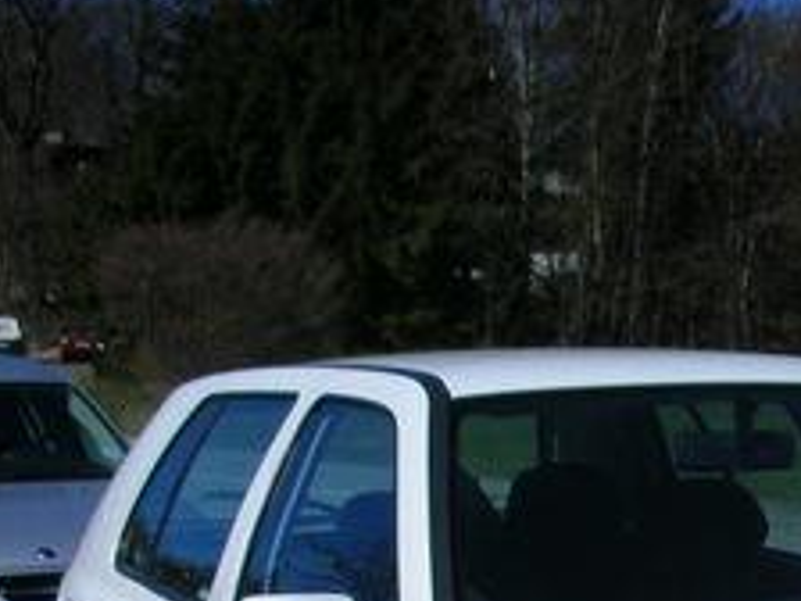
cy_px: 830
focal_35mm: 100
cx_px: 815
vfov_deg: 14.1
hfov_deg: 19.1
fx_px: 2314
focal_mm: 5.8
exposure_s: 1/250
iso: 50
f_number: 8.5
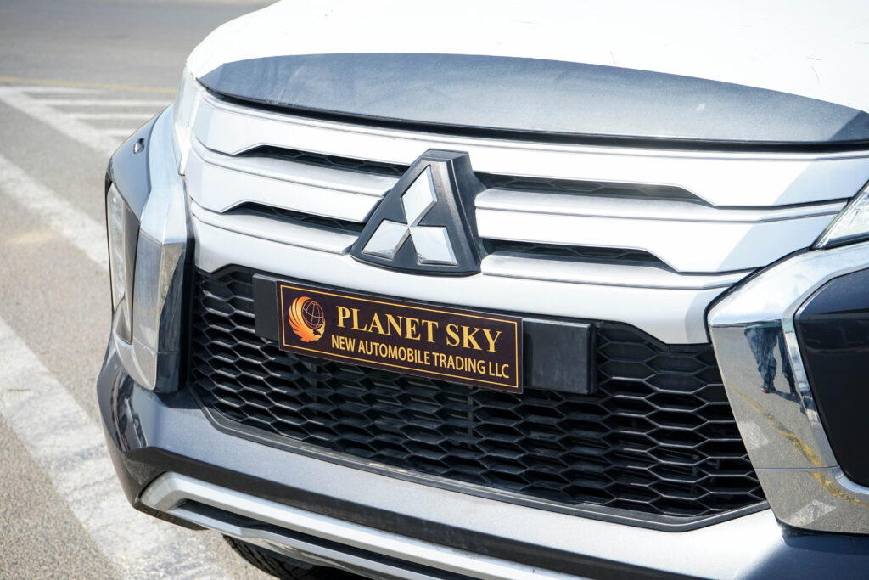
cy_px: 290
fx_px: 1690
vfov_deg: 19.5
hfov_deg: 28.8
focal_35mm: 70
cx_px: 434
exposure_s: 1/400
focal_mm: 70
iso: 250
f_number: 9
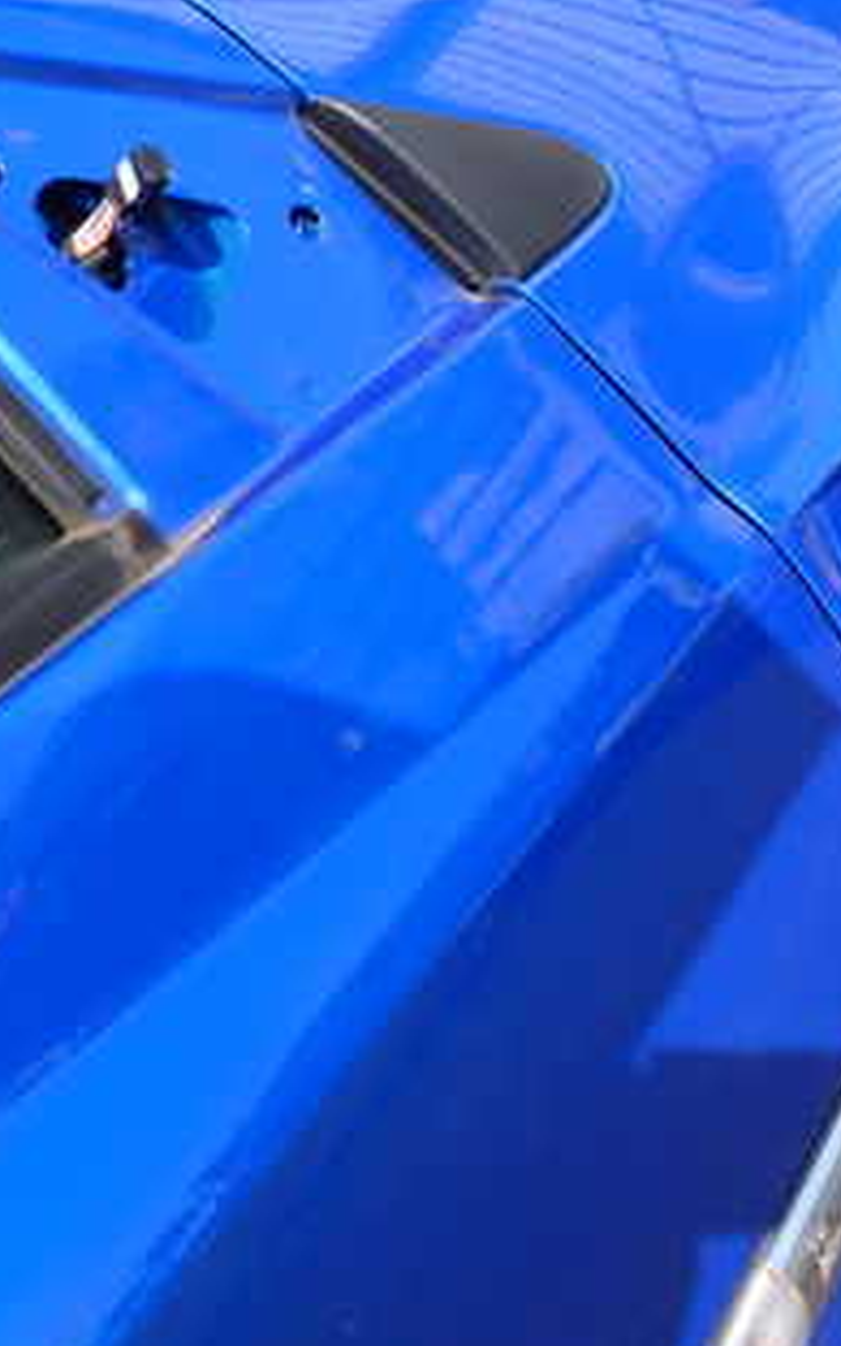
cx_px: 1061
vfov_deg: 39.2
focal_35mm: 51
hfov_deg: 22.9
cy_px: 479
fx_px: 1870
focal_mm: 4.5
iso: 100
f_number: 2.8
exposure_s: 1/640
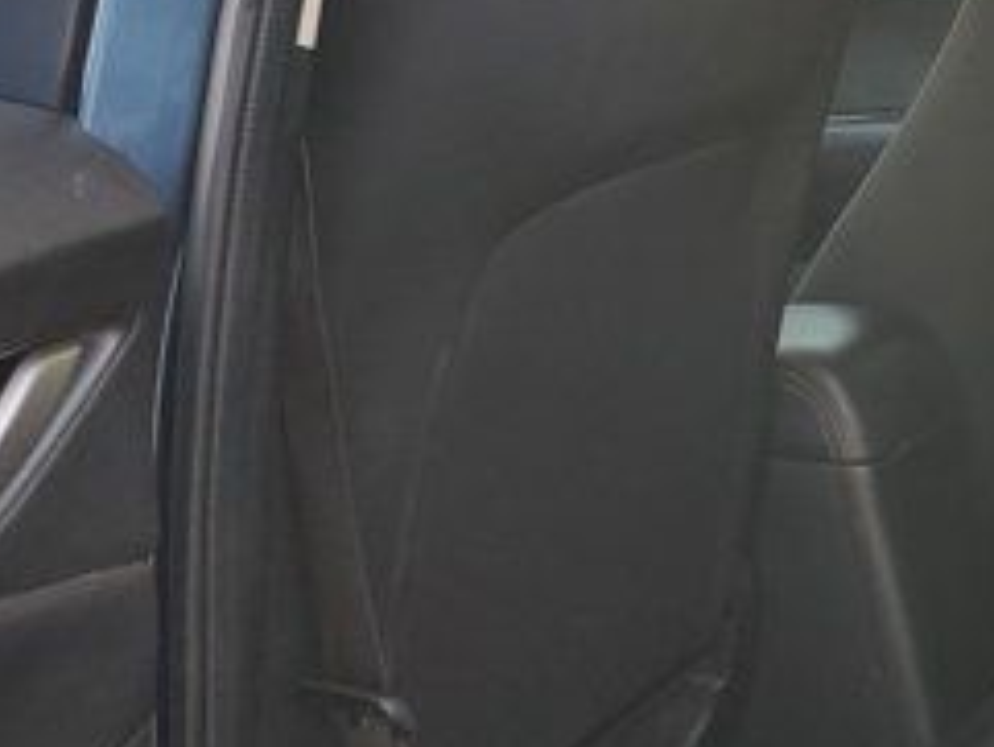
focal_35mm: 69
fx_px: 1982
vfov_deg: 21.3
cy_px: 301
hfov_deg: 25.6
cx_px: 1147
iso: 200
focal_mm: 4.3
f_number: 2.4
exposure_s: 1/120
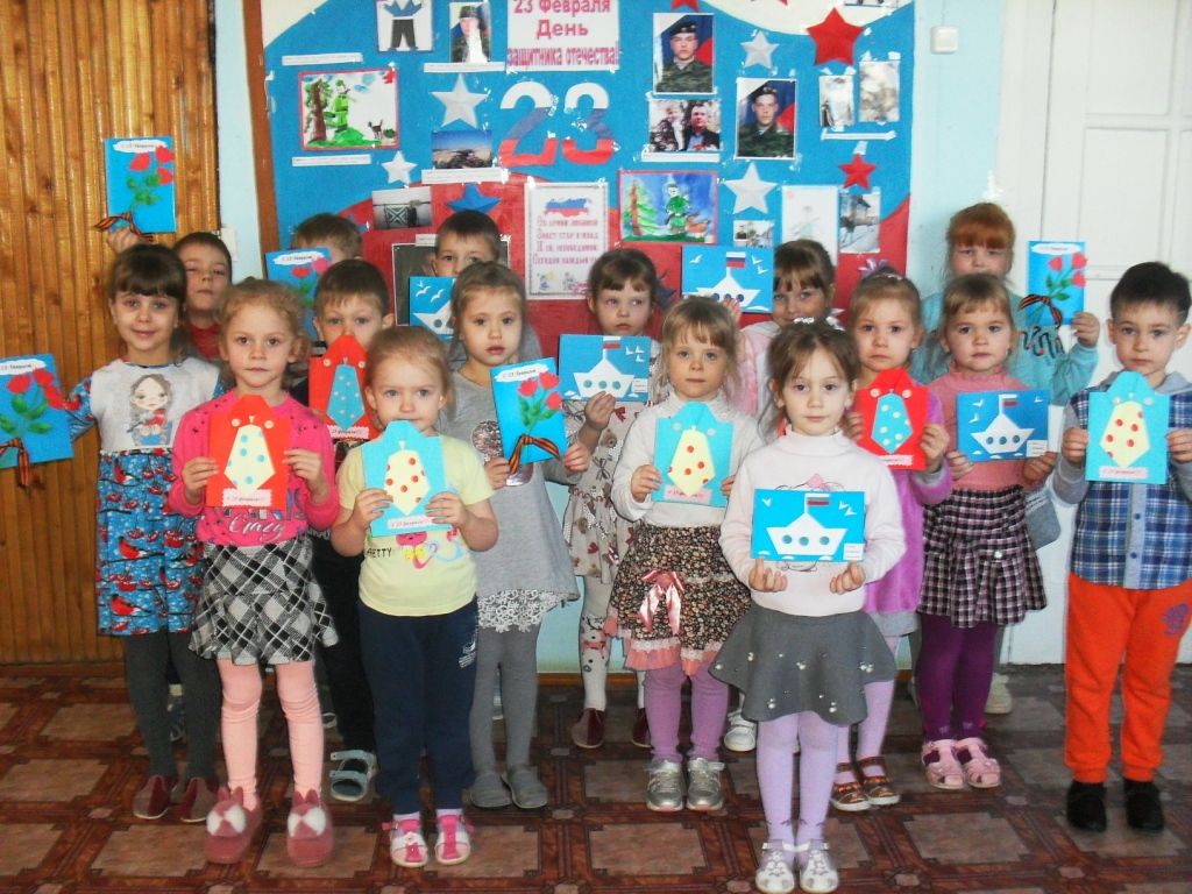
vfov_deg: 37.7
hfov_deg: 49.0
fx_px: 1309
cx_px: 596
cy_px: 447
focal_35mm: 38
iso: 200
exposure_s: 1/45
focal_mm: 6.3
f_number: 2.8
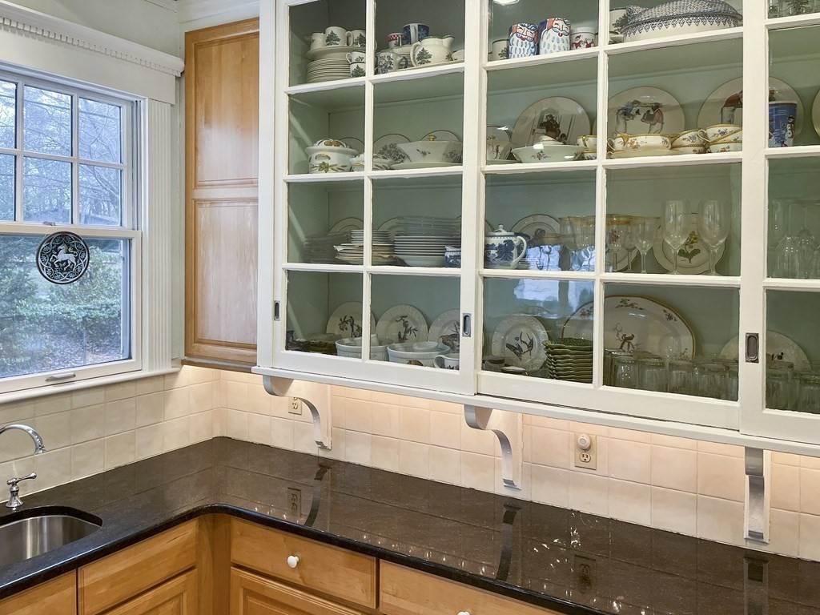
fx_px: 616
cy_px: 308
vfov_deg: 53.1
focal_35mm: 26
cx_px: 410
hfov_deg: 67.3
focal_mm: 5.1
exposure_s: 1/120
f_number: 1.6
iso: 100
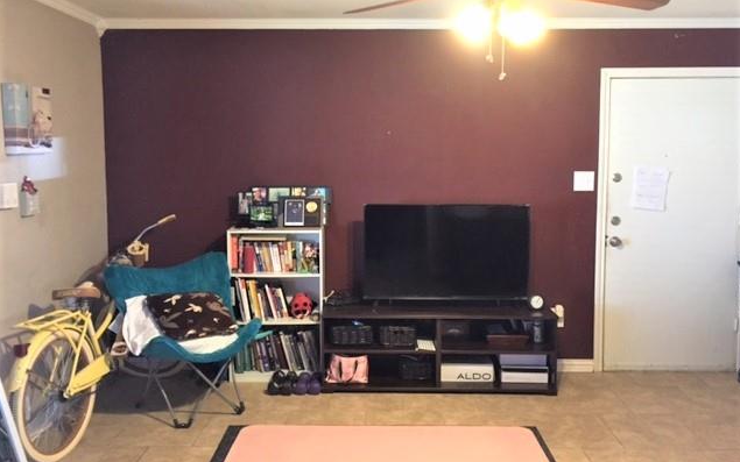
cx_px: 371
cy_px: 204
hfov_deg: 61.2
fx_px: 625
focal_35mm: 31
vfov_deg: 40.5
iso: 250
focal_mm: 4.15
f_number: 2.2
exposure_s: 1/15
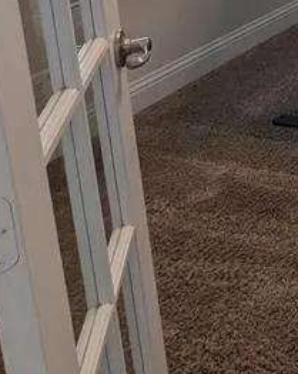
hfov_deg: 17.1
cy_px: -90
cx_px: 617
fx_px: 674
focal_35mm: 61
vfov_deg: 26.9
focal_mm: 2.35
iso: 97
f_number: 2.2
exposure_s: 1/120
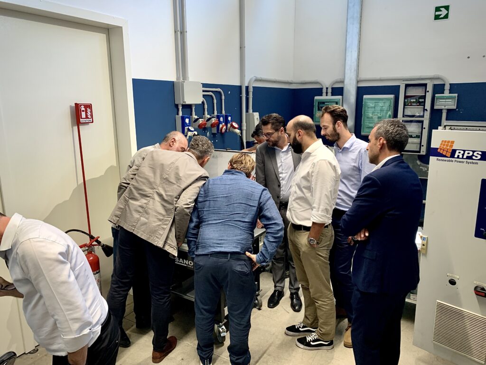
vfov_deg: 53.1
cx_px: 243
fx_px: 365
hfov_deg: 67.3
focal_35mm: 26
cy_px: 182
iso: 80
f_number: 1.8
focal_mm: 4.25
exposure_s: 1/50
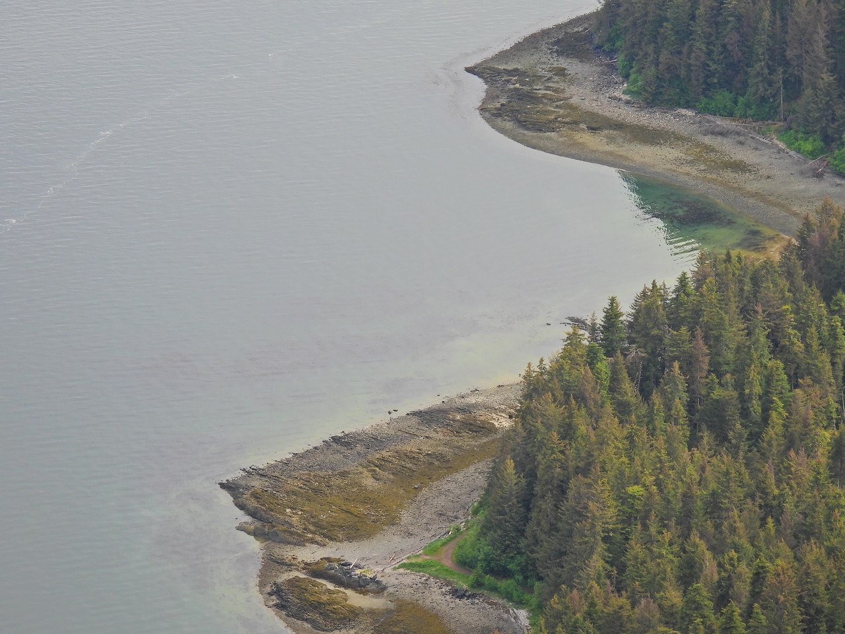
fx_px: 4882
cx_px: 422
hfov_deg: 9.9
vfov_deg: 7.4
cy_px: 317
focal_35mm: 200
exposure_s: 1/320
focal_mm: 35.7
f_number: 4.5
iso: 100
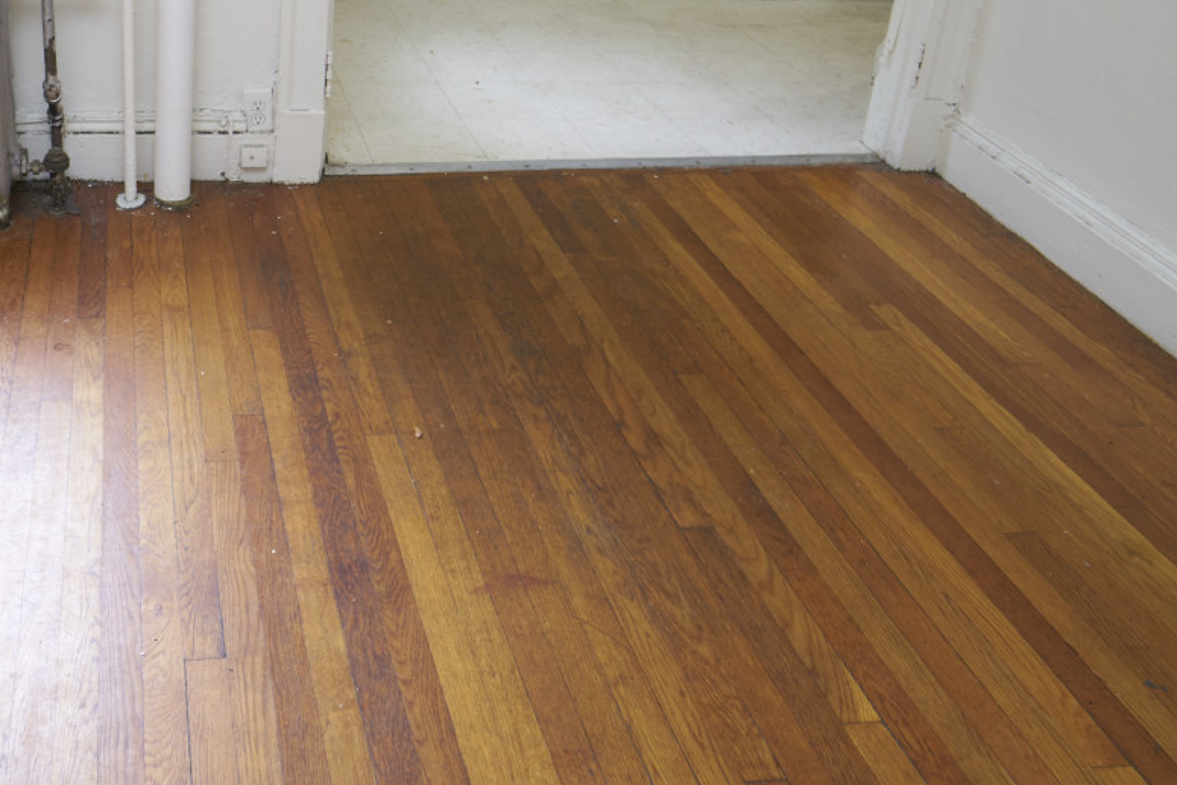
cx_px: 234
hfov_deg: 48.9
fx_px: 1210
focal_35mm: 37
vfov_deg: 34.1
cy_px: 84
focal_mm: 14
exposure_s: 1/6
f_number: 8
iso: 250
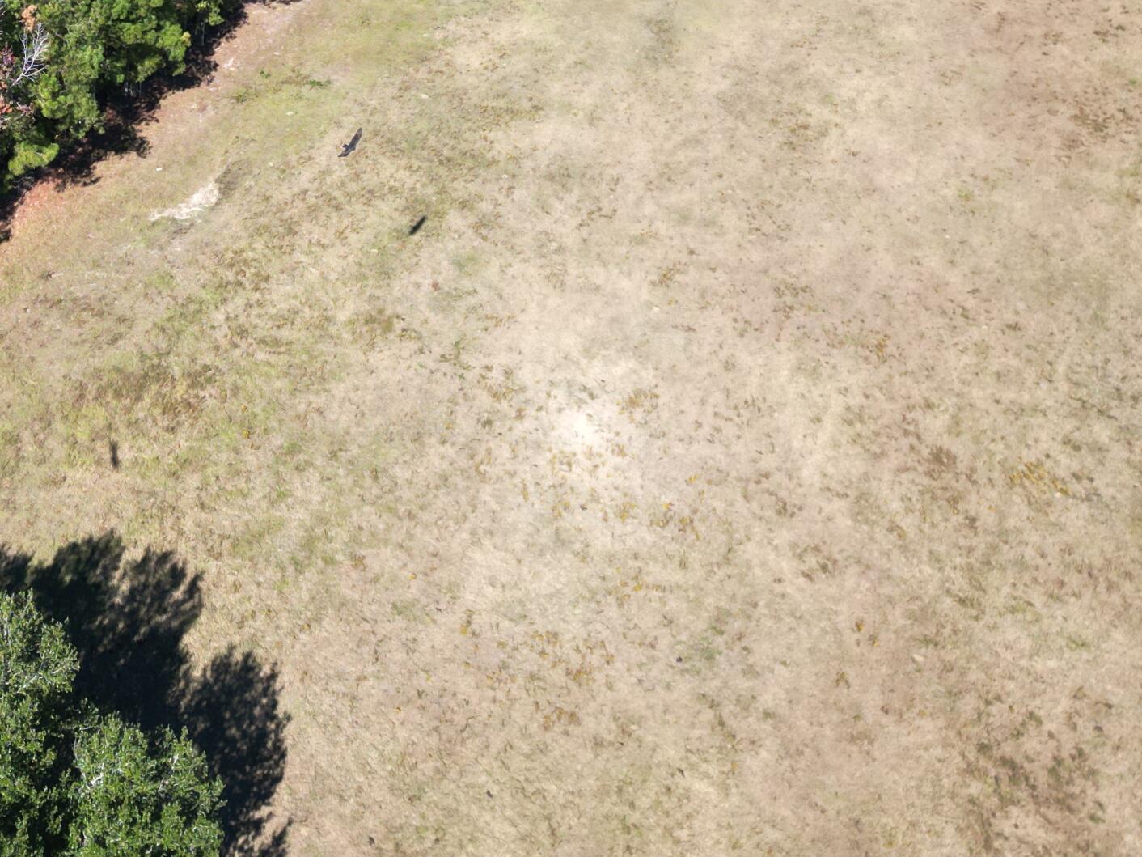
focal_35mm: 51
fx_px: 1683
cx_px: 49
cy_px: -49
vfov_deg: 26.6
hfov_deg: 34.7
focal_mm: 6.72
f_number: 1.7
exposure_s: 1/1500
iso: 100
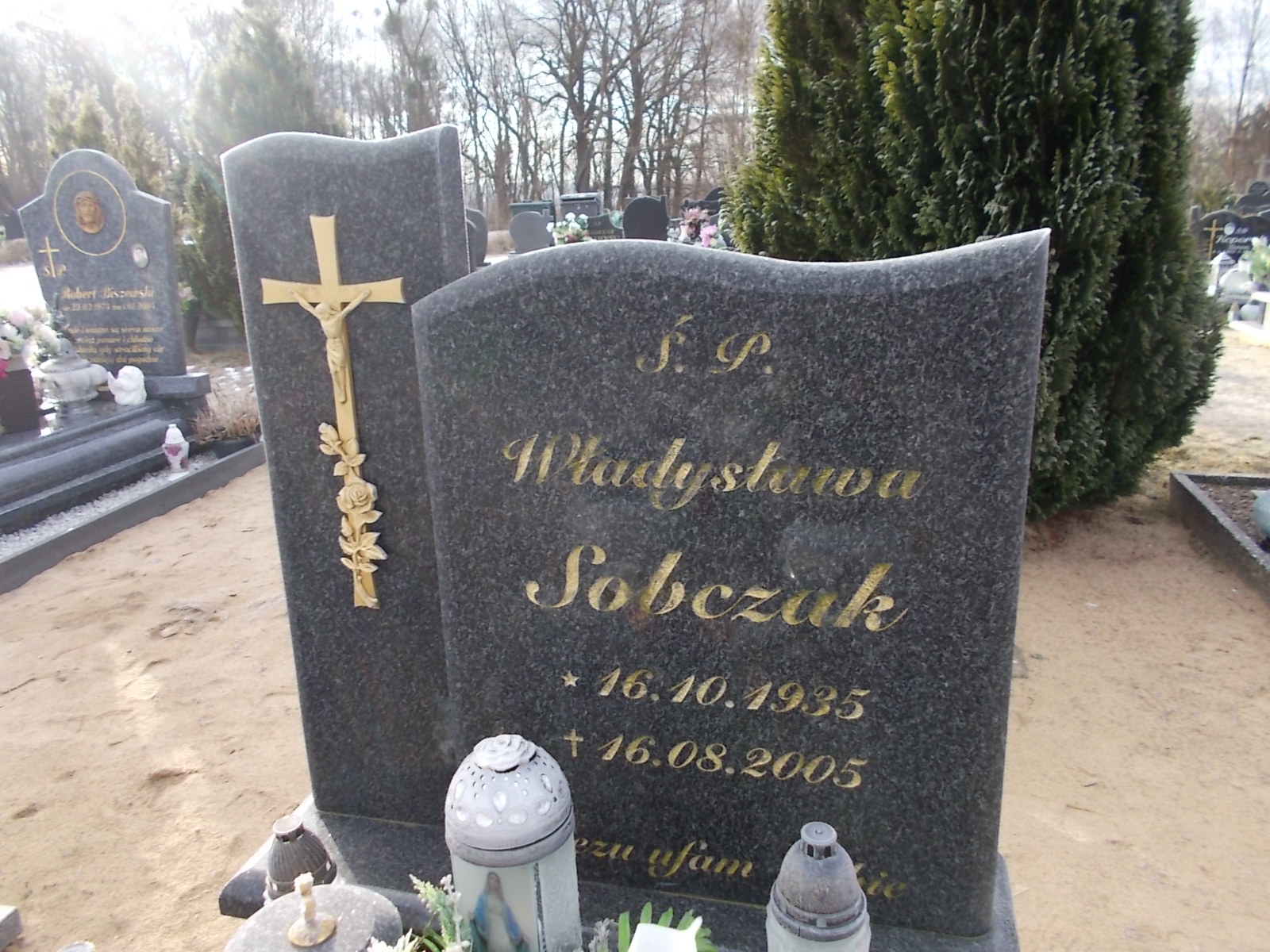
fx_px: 954
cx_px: 635
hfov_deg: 67.3
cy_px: 476
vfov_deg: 53.1
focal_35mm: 26
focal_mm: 4.6
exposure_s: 1/160
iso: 80
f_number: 3.2
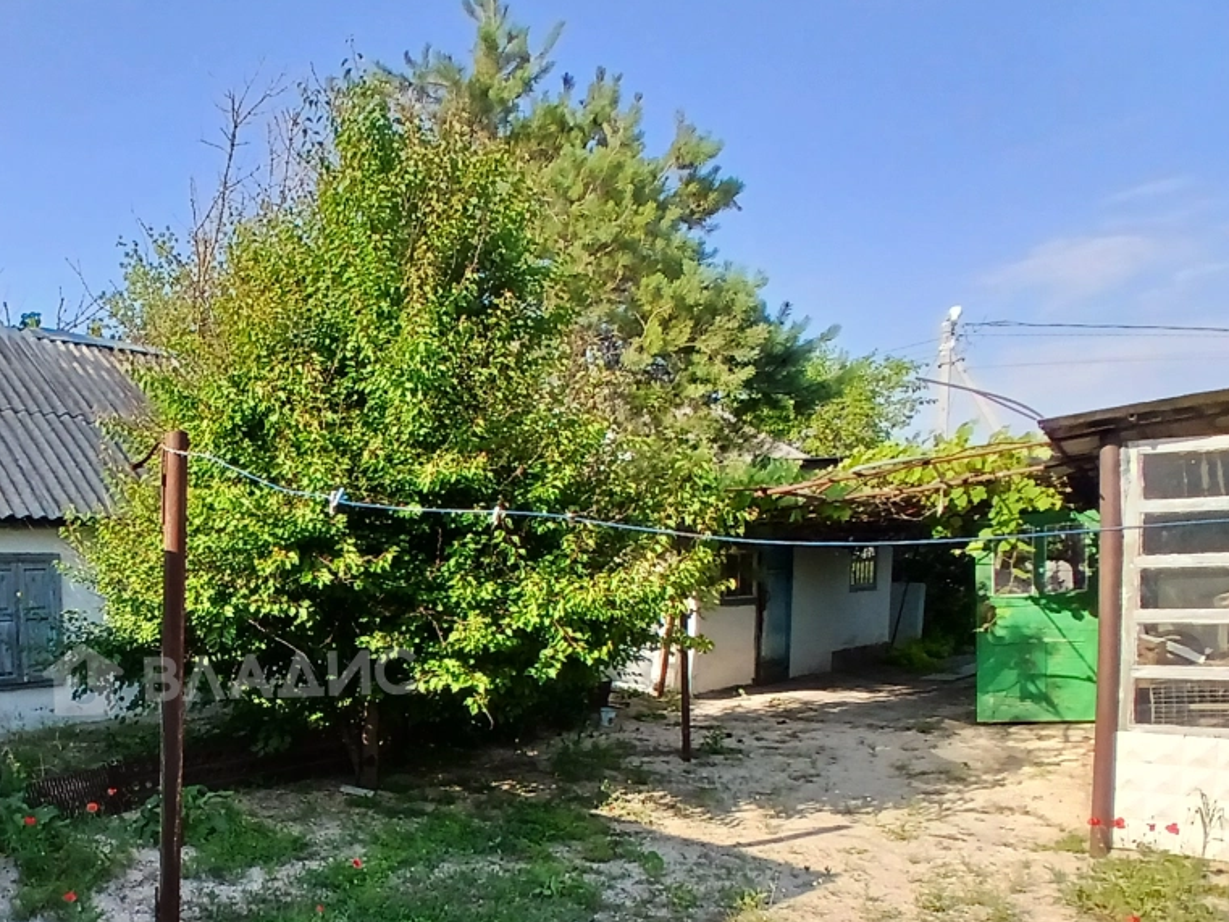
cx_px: 231
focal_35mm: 28
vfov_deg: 48.2
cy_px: 673
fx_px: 994
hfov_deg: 58.2
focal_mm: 1.4
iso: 50
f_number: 2.2
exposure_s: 1/625
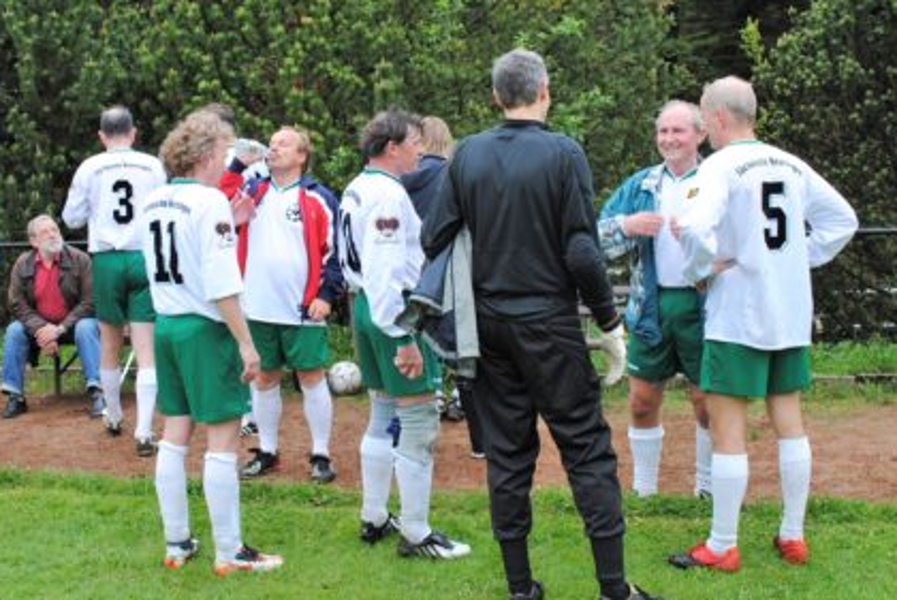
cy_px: 325
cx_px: 310
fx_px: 1172
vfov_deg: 28.7
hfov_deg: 41.4
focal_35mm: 47
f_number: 5.6
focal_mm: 22
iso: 125
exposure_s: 1/125
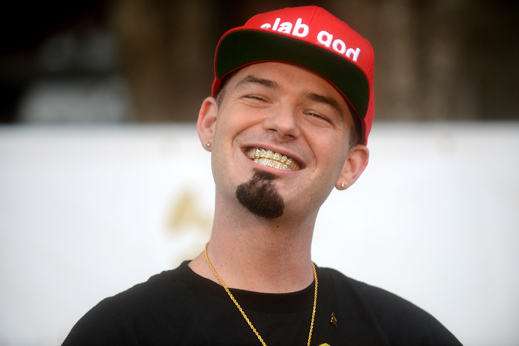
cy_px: 173
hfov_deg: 11.4
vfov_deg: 7.6
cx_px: 260
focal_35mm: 180
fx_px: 2596
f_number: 3.5
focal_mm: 180
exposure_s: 1/320
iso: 1000
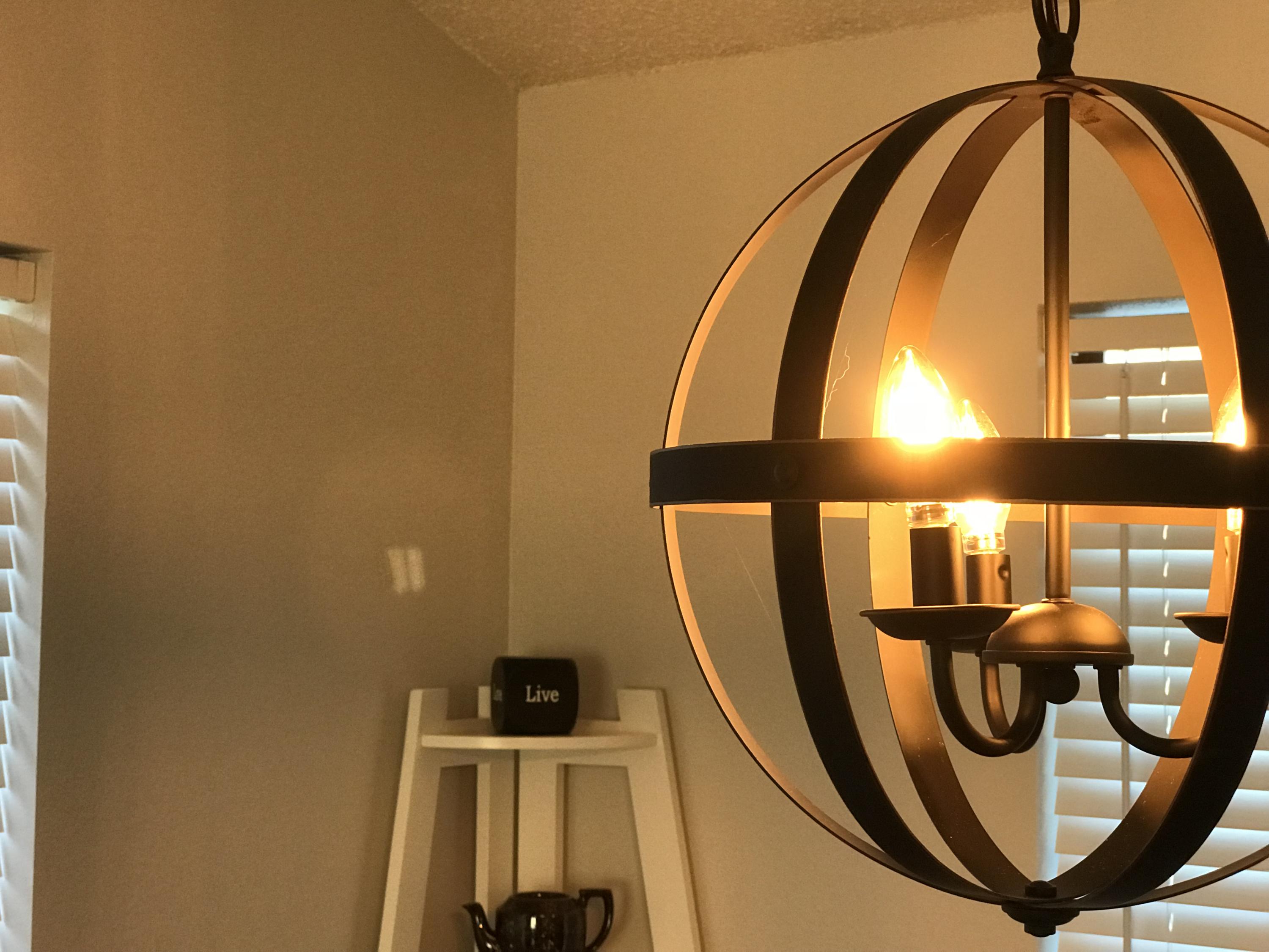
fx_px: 2090
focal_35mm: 57
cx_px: 634
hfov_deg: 33.8
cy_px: 476
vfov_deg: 25.7
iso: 320
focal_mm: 6.6
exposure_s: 1/120
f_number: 2.8
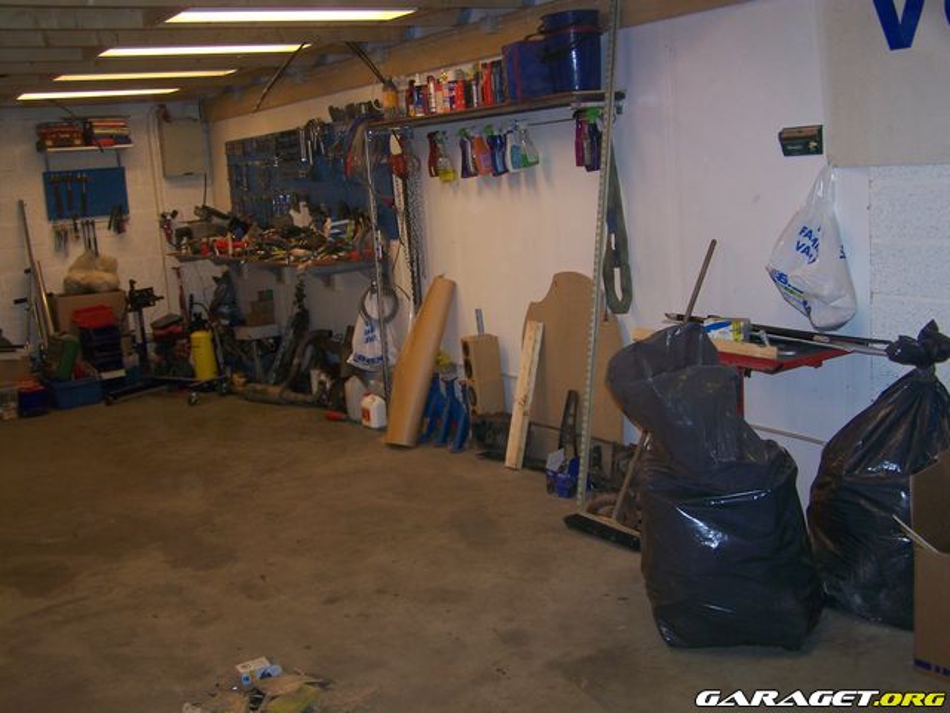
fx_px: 1043
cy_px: 356
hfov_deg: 49.0
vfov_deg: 37.7
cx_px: 475
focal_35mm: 38
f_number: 2.8
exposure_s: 1/60
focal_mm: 6.3
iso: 80
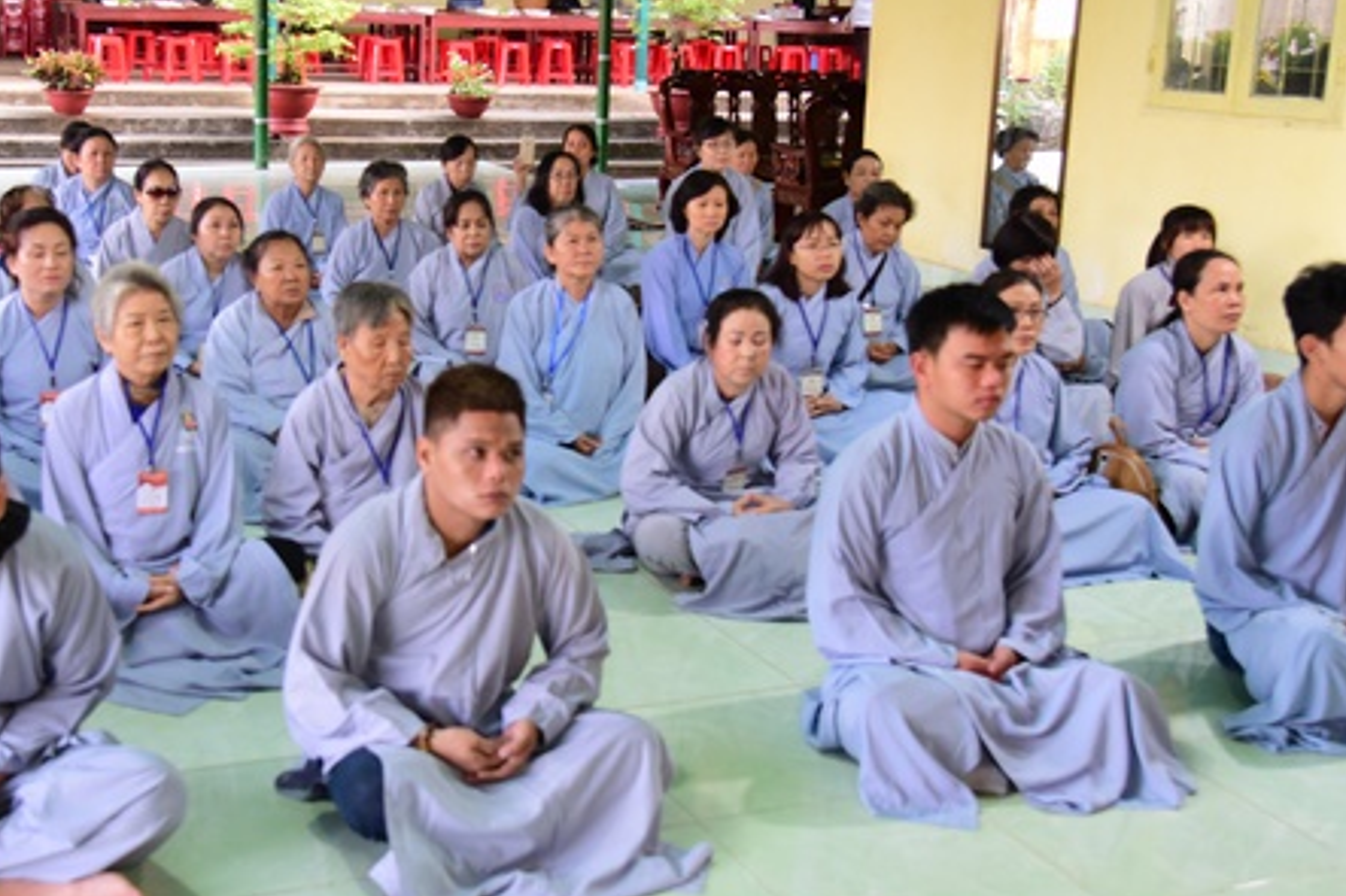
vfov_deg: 28.6
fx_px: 1757
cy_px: 383
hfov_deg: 41.6
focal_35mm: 47
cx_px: 510
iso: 1600
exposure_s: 1/40
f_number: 4
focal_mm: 32
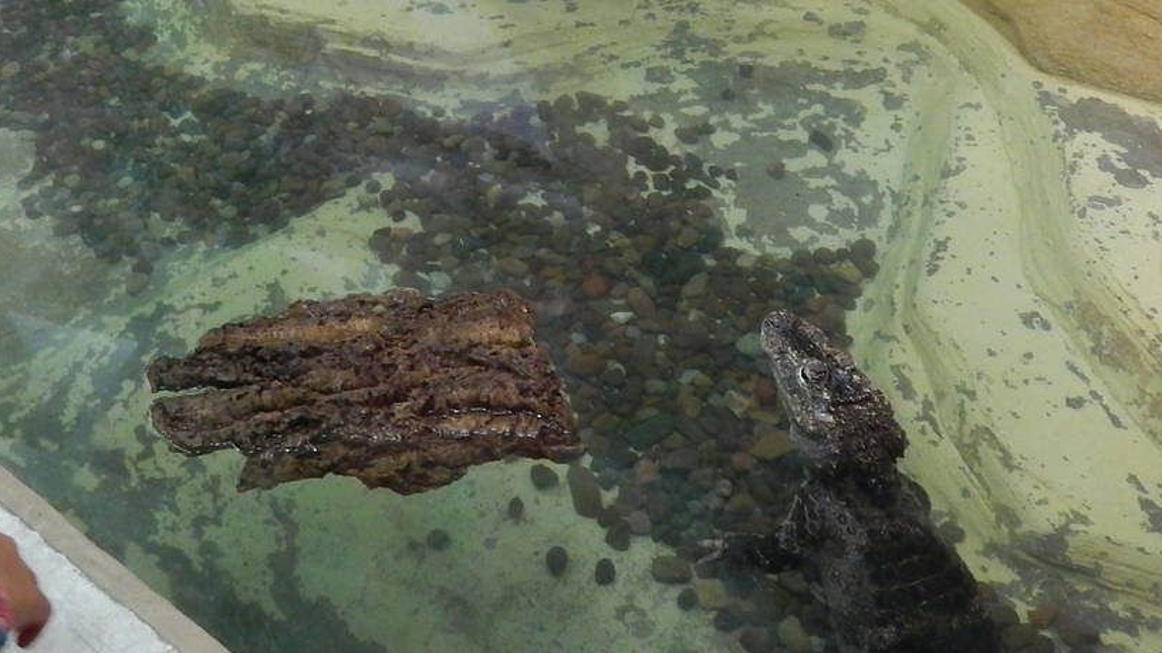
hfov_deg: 41.4
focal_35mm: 49
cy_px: -79
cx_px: 366
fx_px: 1510
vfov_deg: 22.9
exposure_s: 1/25
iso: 400
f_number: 3
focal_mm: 4
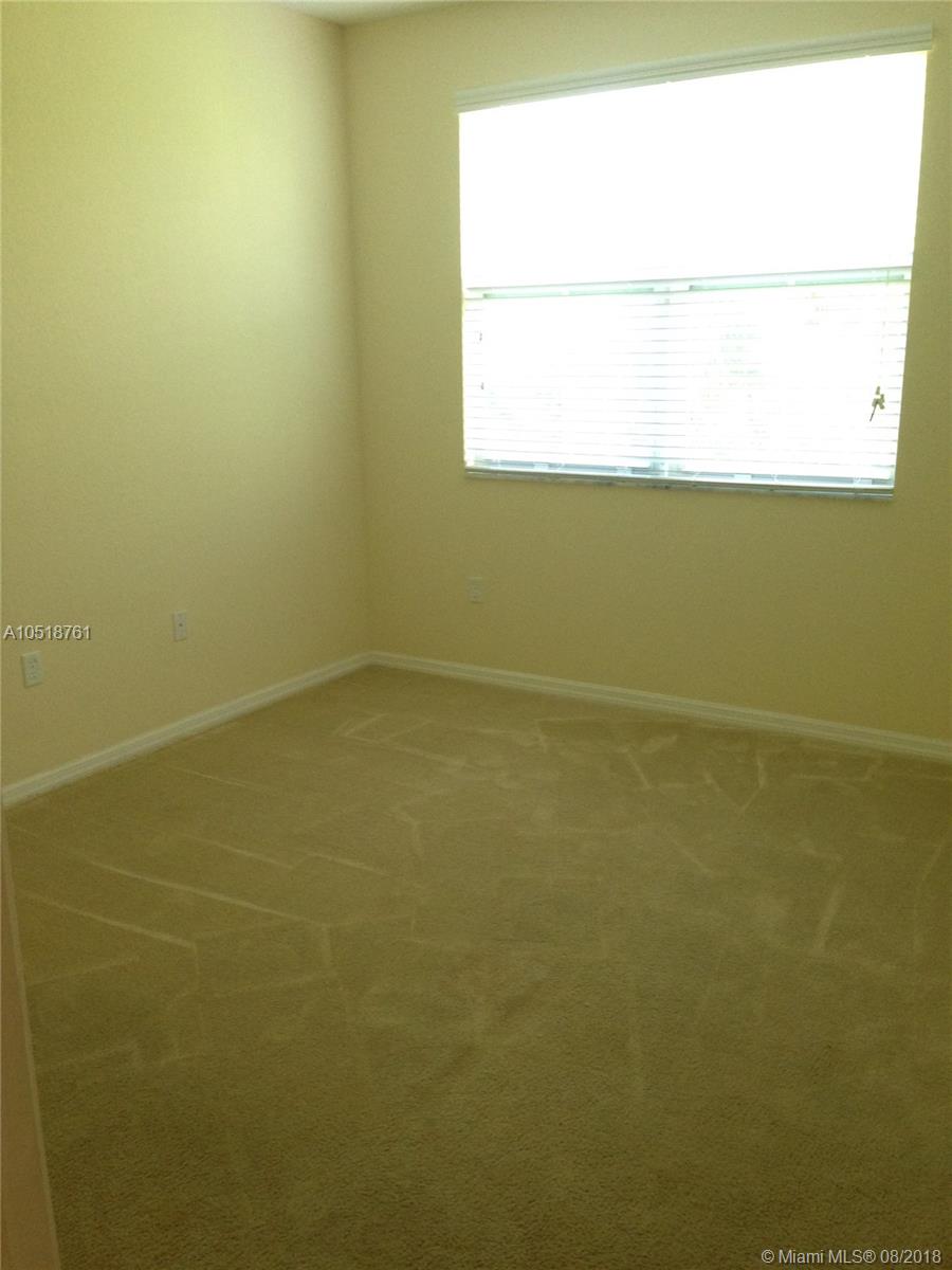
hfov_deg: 42.9
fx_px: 1210
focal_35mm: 33
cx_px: 476
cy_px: 635
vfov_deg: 55.4
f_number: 2.4
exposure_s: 1/20
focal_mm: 4.12
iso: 200
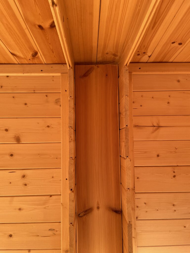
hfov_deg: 53.1
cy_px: 126
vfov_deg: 67.3
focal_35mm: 26
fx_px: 190
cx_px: 95
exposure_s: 1/335
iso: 32
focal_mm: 4.2
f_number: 1.6
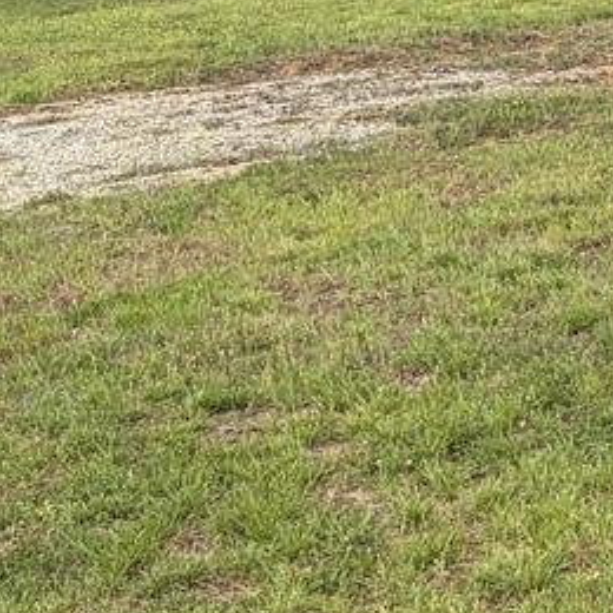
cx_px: 1429
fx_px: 2264
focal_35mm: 113
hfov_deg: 12.4
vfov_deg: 15.1
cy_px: -39
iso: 50
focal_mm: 5.96
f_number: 1.6
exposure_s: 1/1751
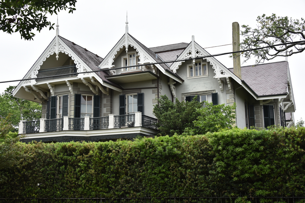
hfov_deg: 41.1
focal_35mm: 48
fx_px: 407
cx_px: 152
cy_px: 102
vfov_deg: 28.1
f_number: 8
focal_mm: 48
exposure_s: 1/250
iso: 100
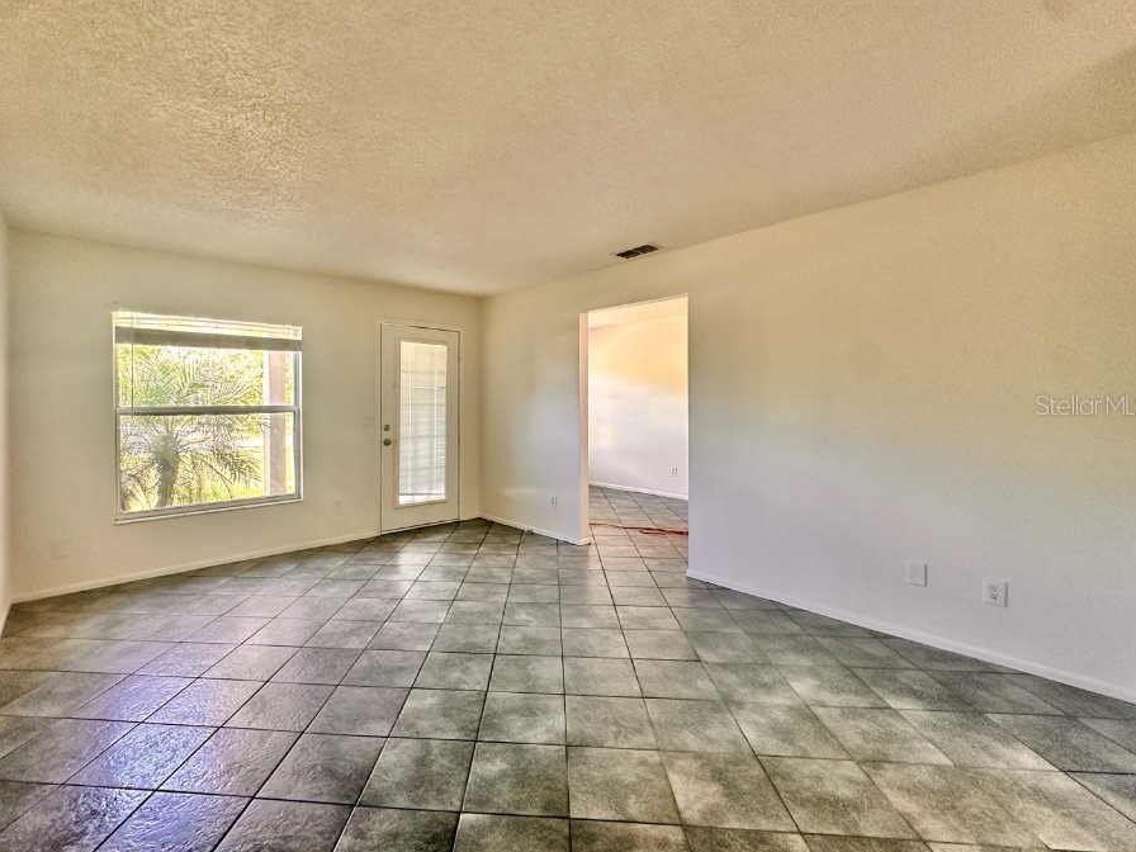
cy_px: 404
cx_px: 506
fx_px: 525
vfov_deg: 78.0
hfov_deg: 94.1
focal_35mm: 16
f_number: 2.2
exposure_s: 1/99
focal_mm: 2.22
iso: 250
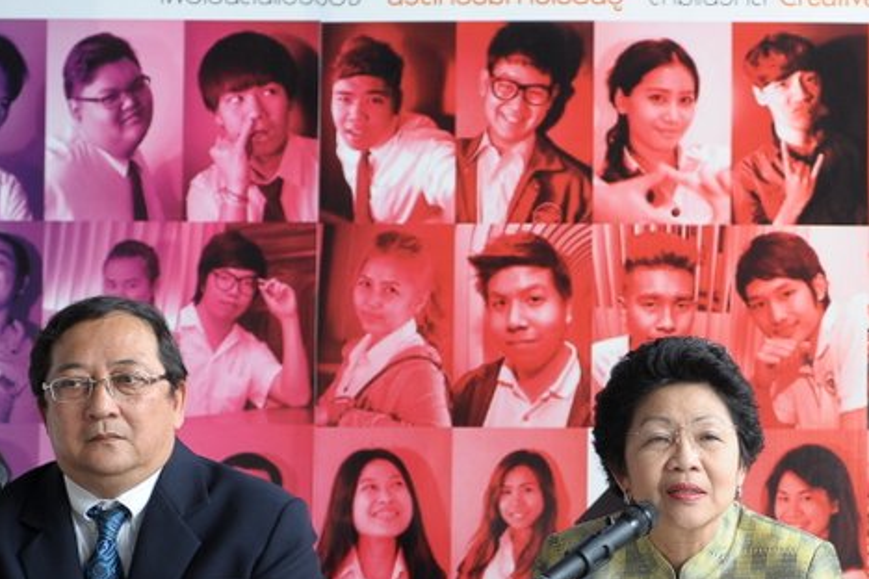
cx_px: 668
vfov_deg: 13.0
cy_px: 492
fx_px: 2534
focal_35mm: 105
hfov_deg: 19.3
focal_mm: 48
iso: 500
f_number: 2.8
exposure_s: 1/160
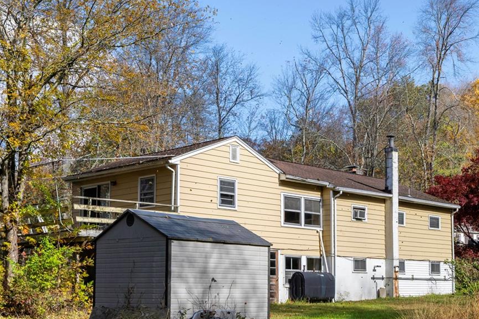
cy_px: 253
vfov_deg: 23.5
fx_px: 758
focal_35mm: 57
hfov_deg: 34.9
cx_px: 301
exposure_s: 1/1000
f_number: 8
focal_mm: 24
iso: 320
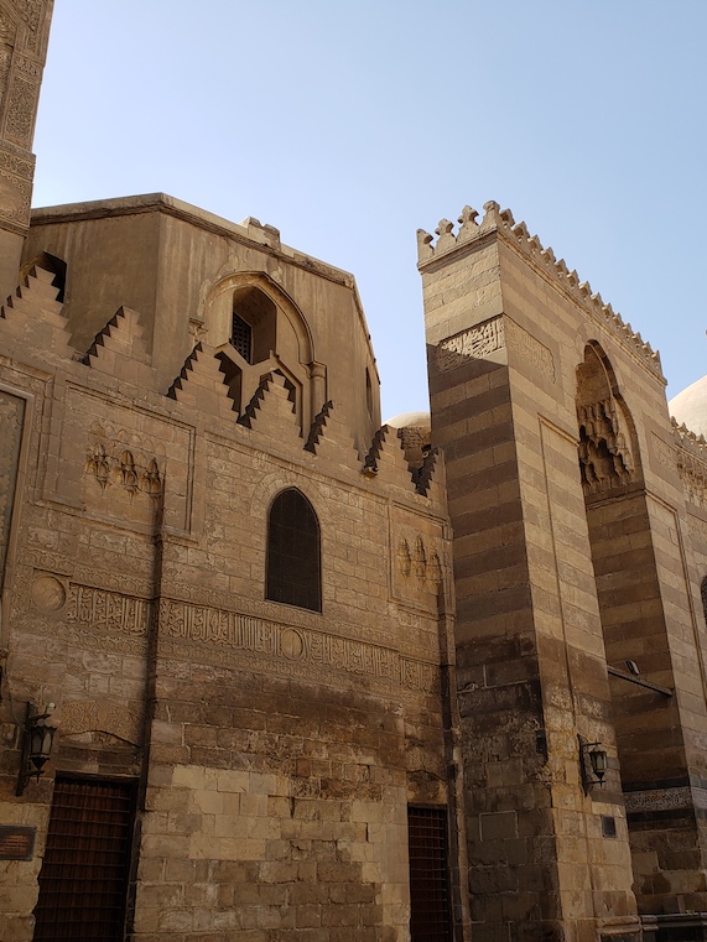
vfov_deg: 52.6
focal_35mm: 35
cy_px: 473
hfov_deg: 40.6
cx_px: 411
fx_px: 953
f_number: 2.4
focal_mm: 4.3
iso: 50
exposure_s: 1/655
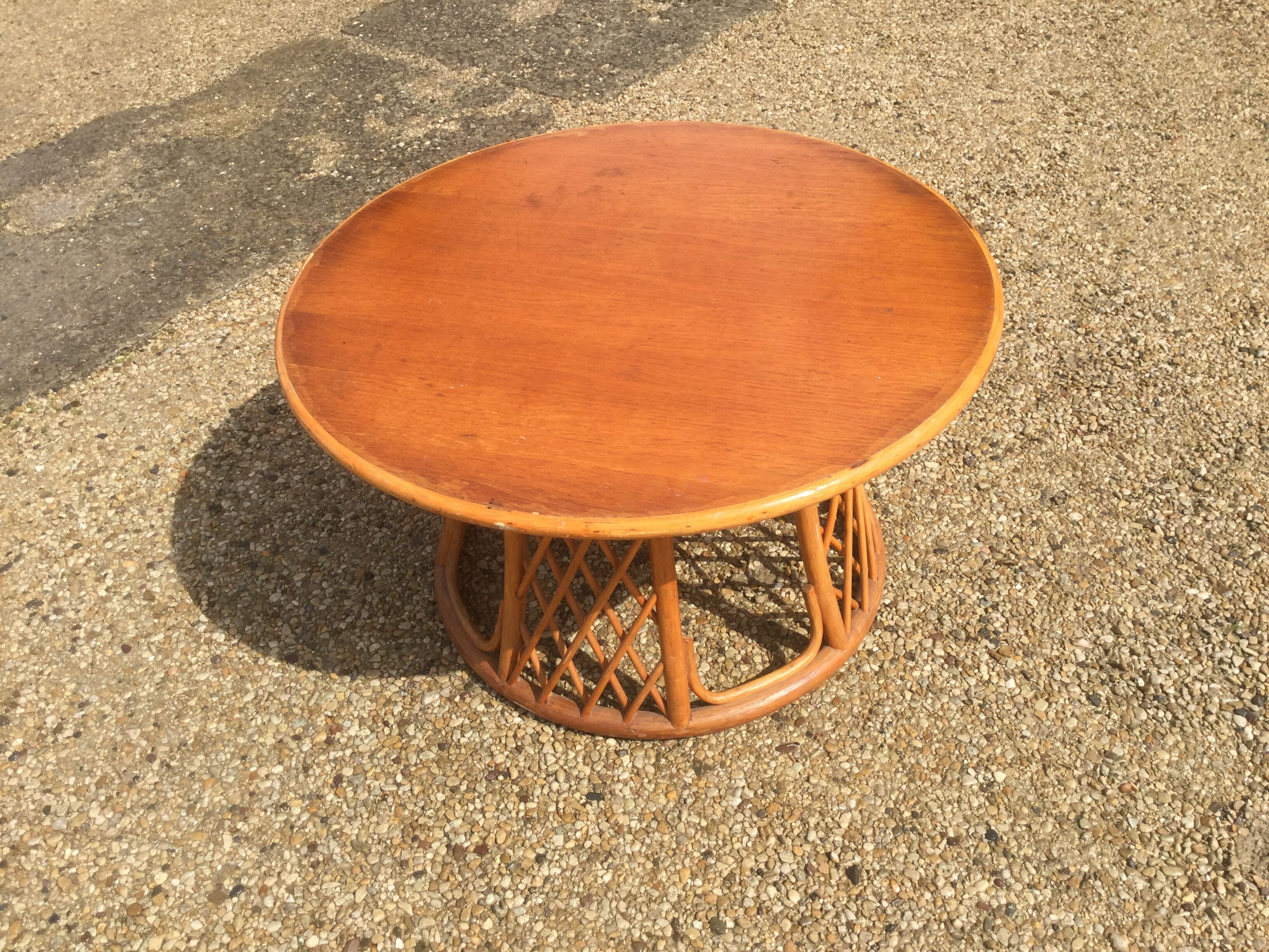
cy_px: 476
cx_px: 634
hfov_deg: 58.4
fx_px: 1136
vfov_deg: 45.4
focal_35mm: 31
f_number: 2.4
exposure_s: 1/1314
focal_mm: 3.3
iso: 25
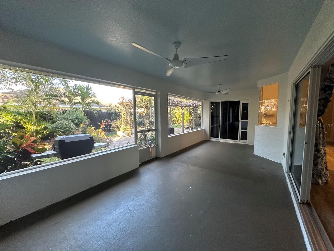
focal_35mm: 14
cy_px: 126
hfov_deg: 102.1
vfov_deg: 85.7
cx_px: 167
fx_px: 135
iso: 250
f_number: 2.2
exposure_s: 1/120
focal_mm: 2.22
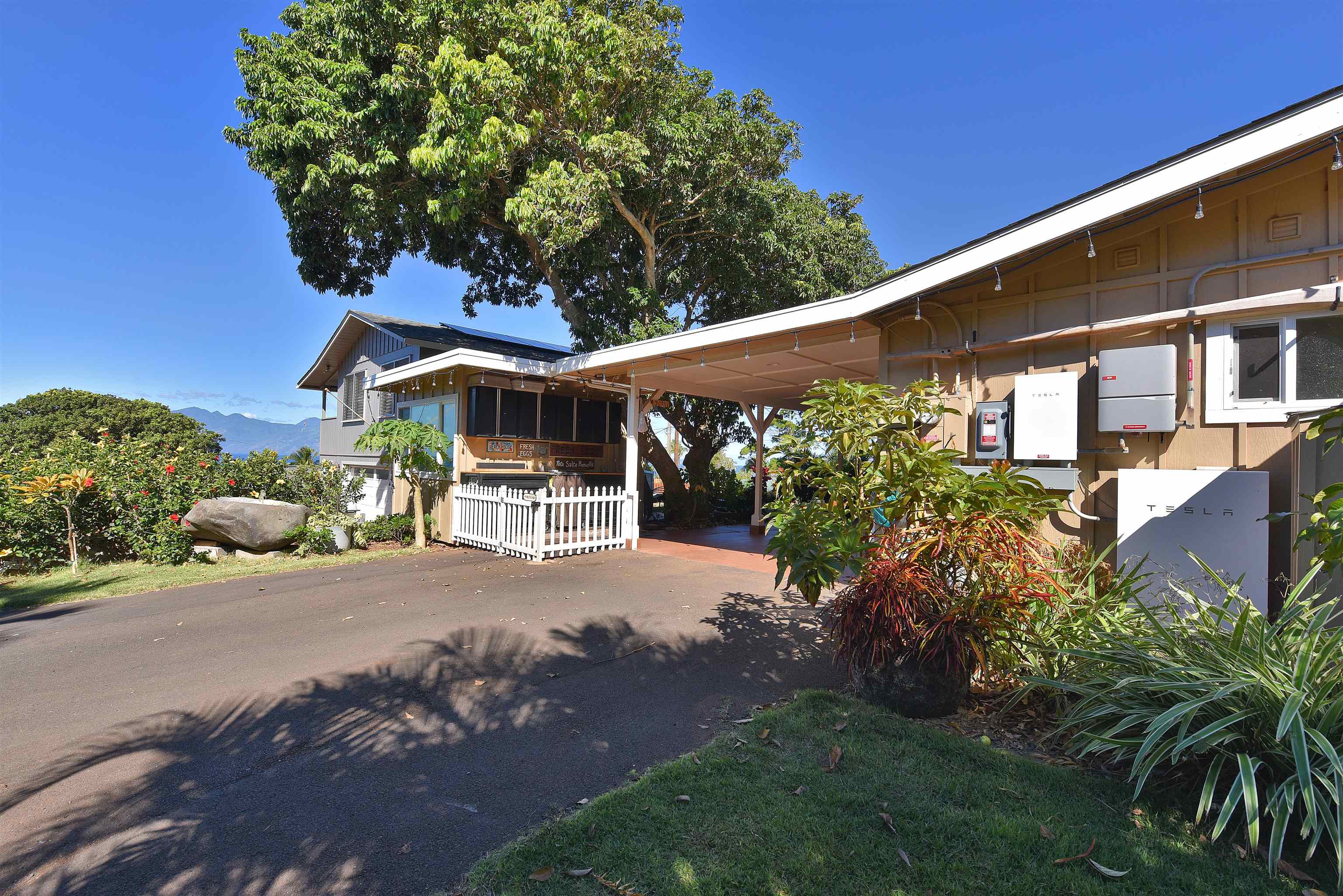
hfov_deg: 100.4
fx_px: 560
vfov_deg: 77.4
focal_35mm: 15
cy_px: 448
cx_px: 672
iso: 100
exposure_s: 1/200
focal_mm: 15
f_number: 10
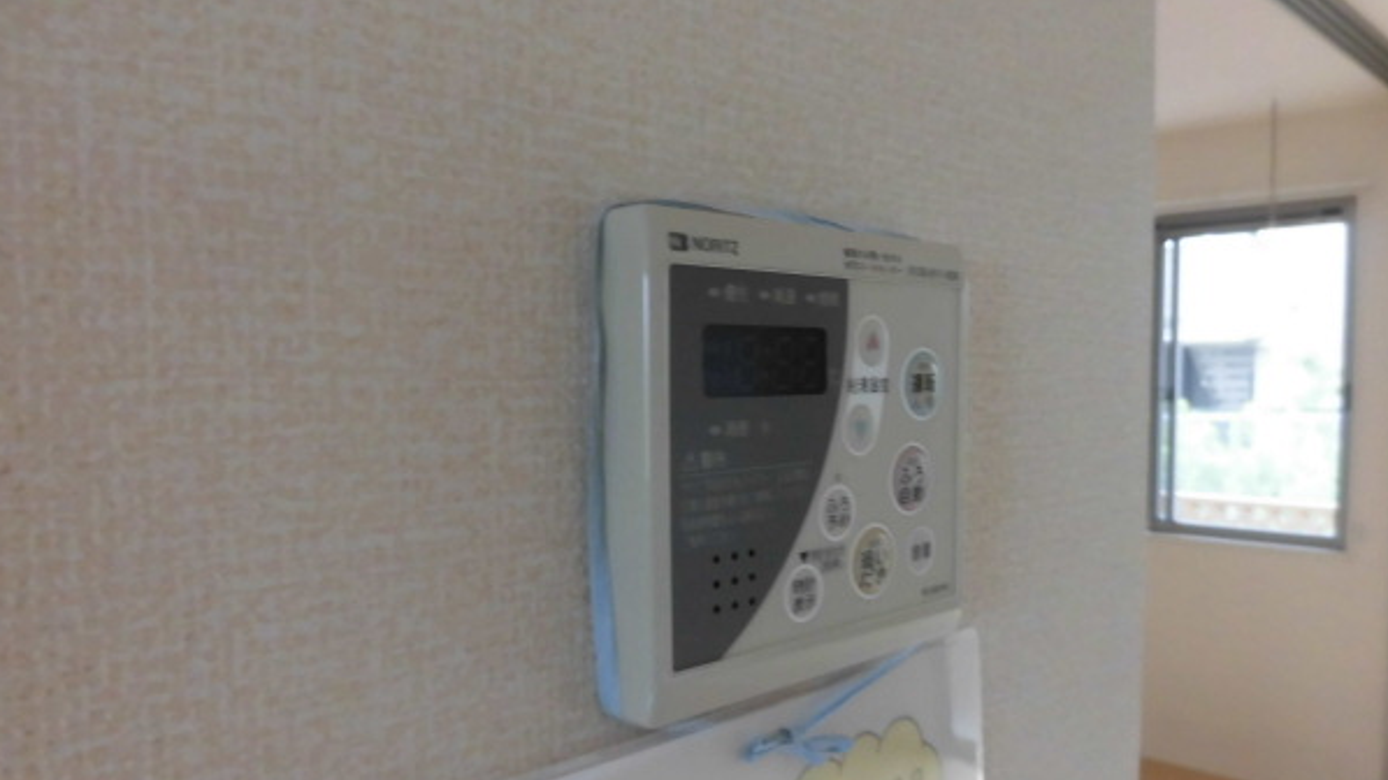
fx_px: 1030
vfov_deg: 41.3
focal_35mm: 28
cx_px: 694
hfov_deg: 67.9
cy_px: 455
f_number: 3.1
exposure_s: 1/50
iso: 250
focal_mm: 4.3
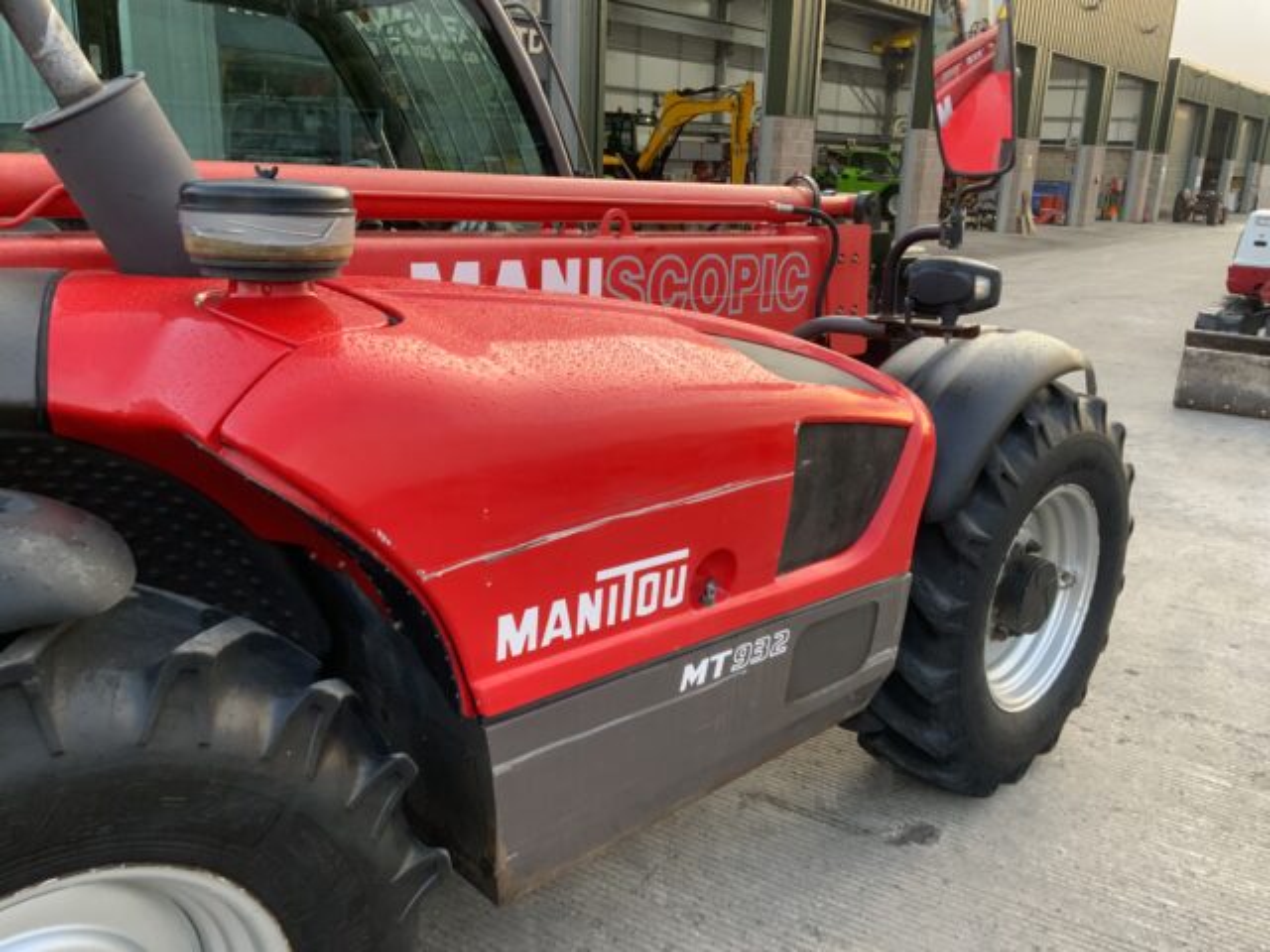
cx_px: 635
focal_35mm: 29
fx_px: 1064
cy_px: 476
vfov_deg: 48.2
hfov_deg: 61.7
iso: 64
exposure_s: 1/87
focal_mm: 3
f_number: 1.8
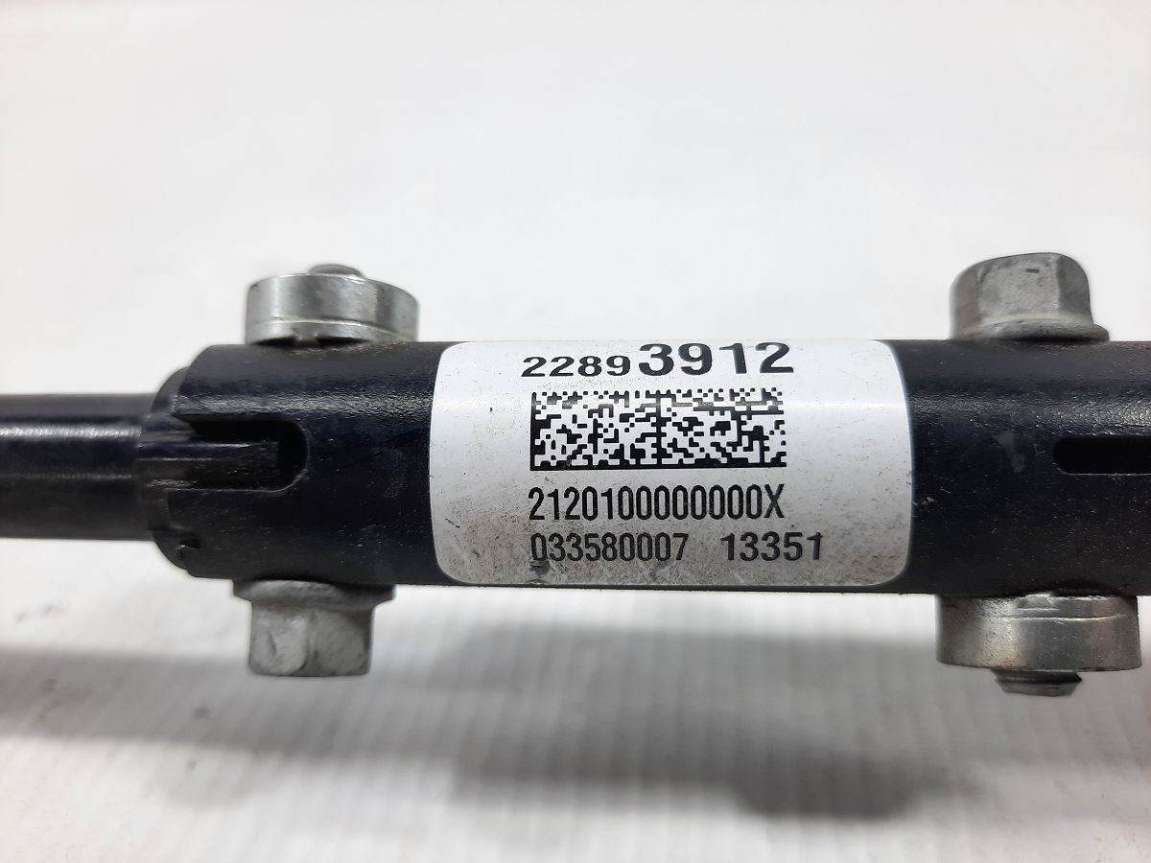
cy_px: 432
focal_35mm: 25
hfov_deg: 69.4
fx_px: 831
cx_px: 576
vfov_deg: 54.9
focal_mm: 4.6
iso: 40
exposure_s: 1/50
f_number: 2
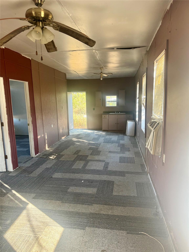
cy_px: 126
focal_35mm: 24
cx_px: 94
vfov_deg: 71.6
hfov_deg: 56.8
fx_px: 175
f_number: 1.78
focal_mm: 6.76
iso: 100
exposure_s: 1/150
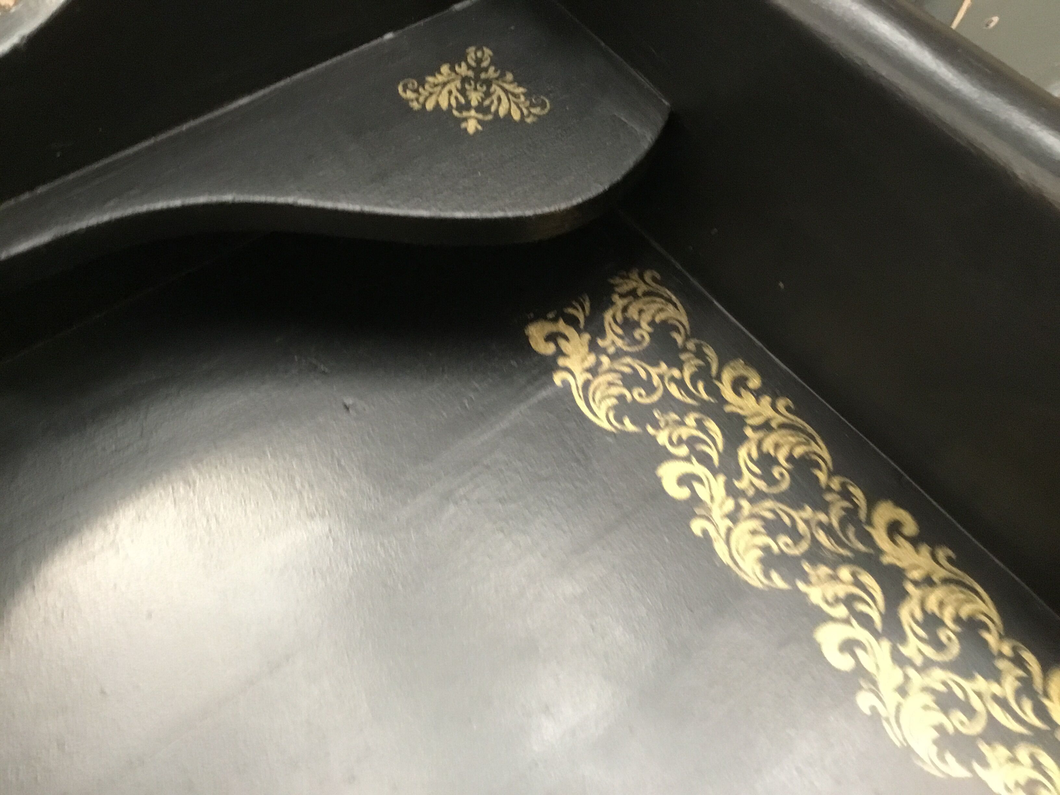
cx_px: 530
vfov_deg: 45.4
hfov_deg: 58.4
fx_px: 949
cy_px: 398
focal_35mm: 31
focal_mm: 3.3
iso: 400
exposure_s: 1/17
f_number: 2.4
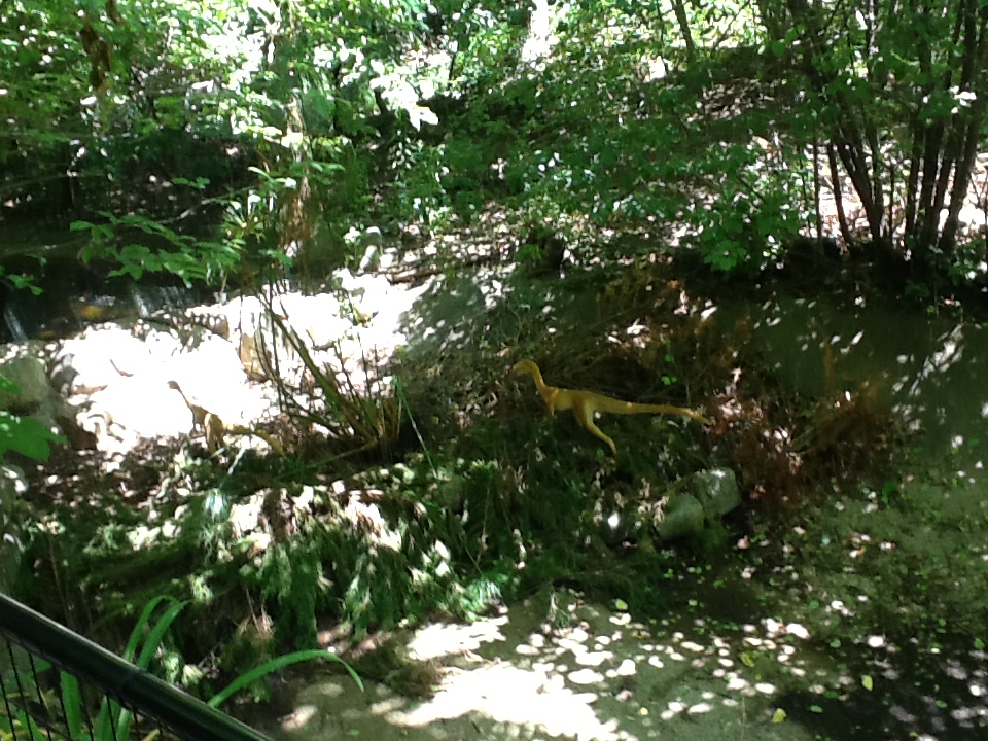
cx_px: 494
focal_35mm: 32
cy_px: 370
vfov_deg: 44.2
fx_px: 913
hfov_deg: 56.8
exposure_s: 1/60
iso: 80
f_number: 2.4
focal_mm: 2.03
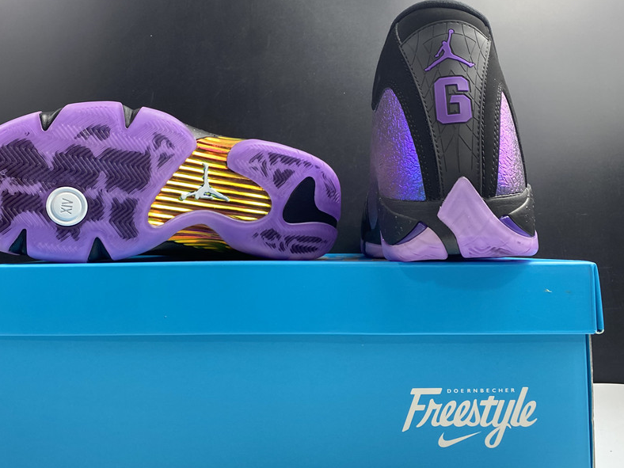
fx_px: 595
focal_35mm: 33
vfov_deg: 42.9
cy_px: 215
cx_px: 268
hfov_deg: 55.1
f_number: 1.8
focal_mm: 4.25
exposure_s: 1/100
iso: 125
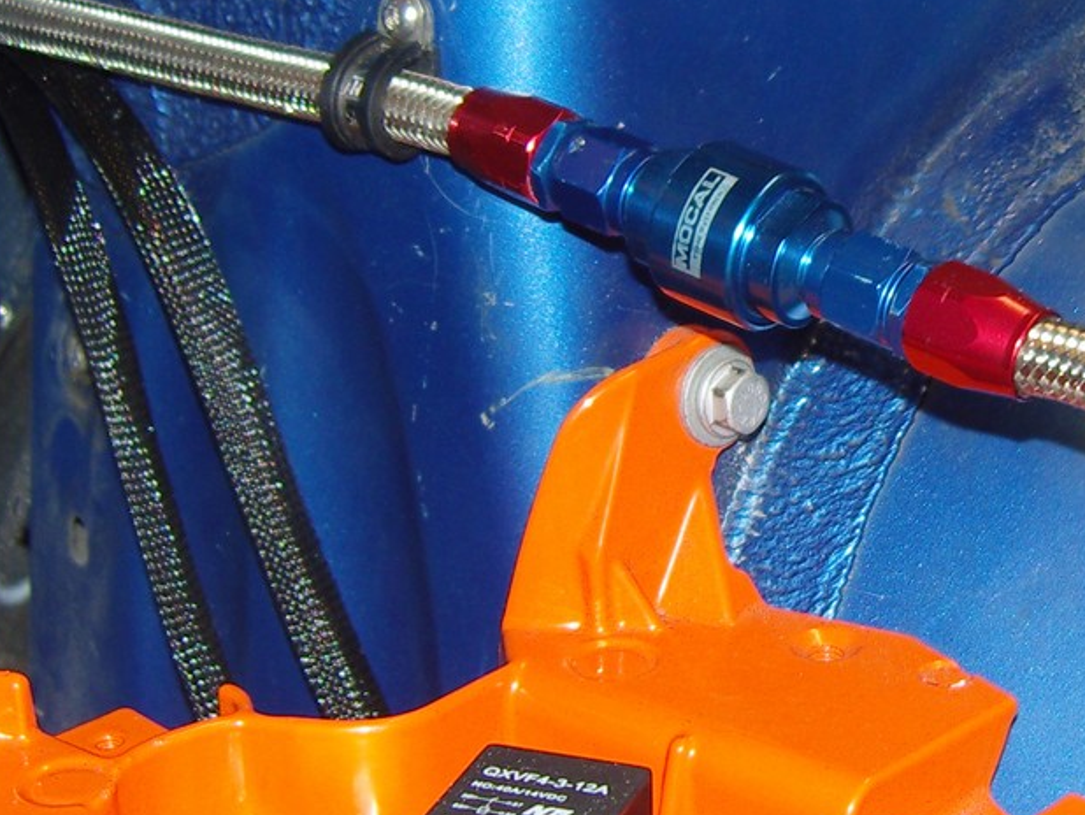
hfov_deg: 21.8
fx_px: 2759
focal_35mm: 88
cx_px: 960
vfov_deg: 16.8
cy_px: 307
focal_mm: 7.3
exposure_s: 1/40
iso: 100
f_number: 2.8
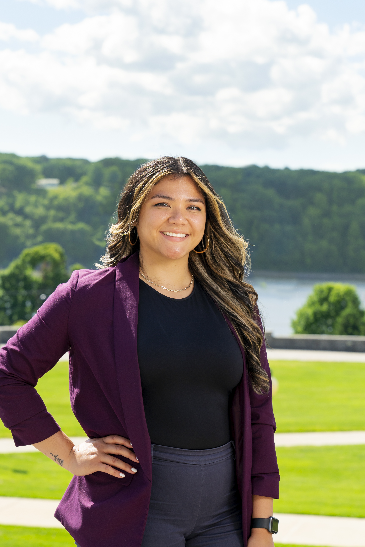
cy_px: 338
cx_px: 159
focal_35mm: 91
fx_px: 1384
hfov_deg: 15.0
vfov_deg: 22.3
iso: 125
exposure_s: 1/800
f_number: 5
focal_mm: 70
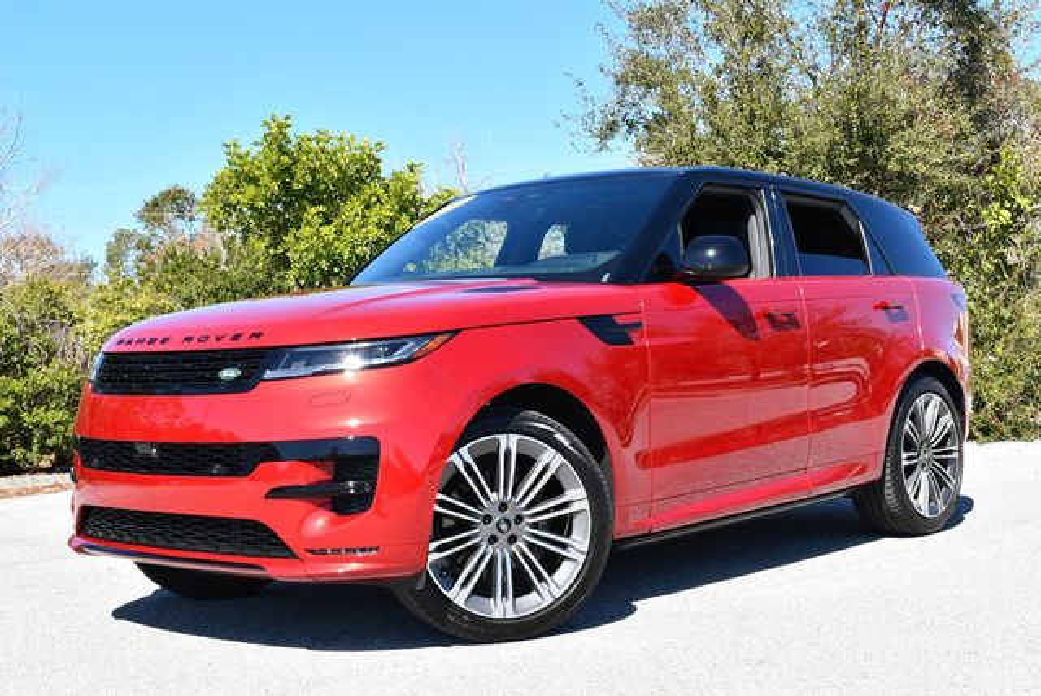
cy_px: 348
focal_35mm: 52
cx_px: 520
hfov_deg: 38.2
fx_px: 1505
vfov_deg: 26.0
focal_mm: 26
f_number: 8
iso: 200
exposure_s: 1/250
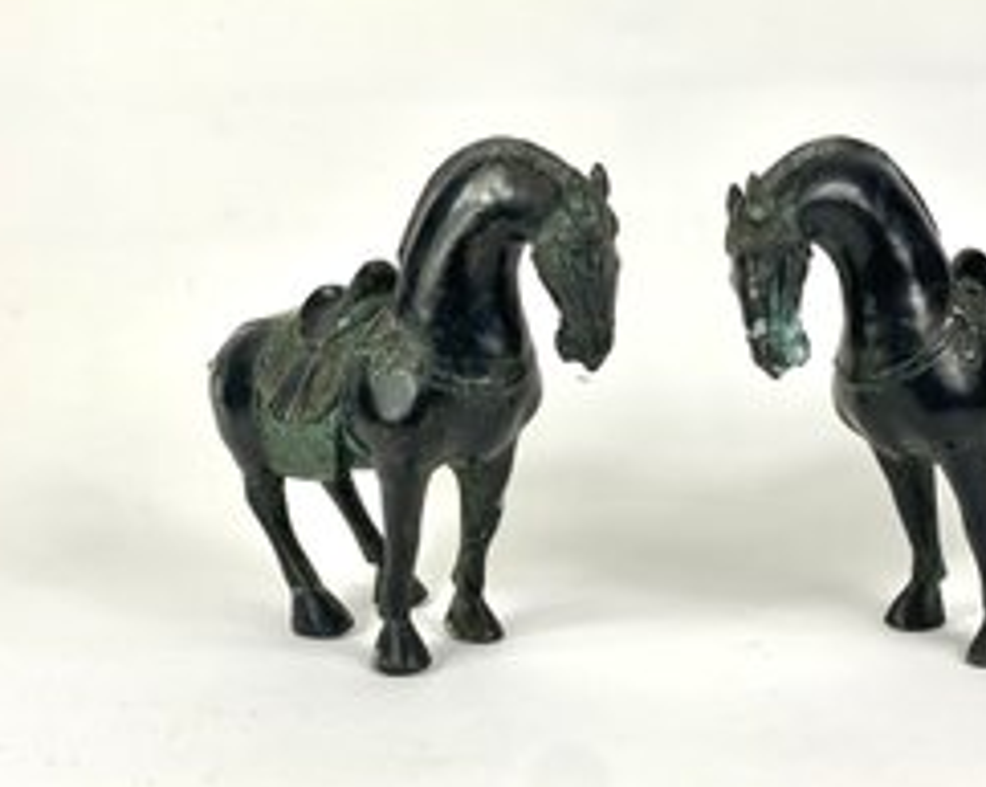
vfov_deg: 21.2
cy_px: 377
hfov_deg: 26.3
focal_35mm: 72
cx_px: 662
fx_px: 2099
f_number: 2
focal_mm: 6
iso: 20
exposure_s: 1/156
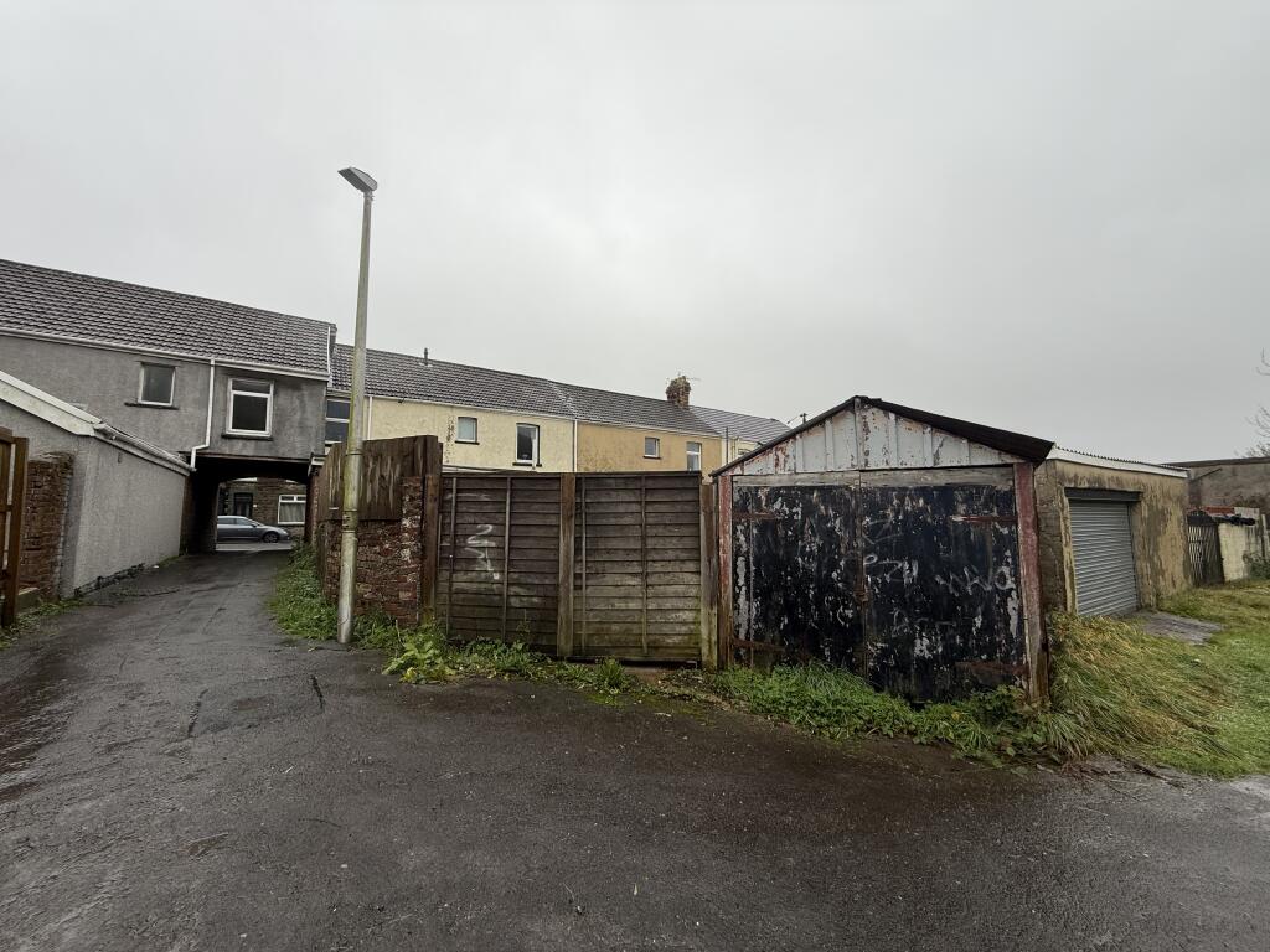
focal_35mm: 14
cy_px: 476
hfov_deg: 102.1
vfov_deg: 85.7
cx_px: 635
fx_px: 514
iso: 50
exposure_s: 1/232
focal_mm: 2.22
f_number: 2.2
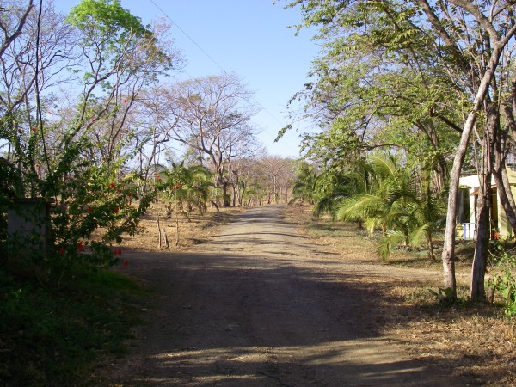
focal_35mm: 38
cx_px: 258
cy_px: 194
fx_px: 566
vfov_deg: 37.7
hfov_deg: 49.0
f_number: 6.6
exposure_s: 1/100
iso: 64
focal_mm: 6.3
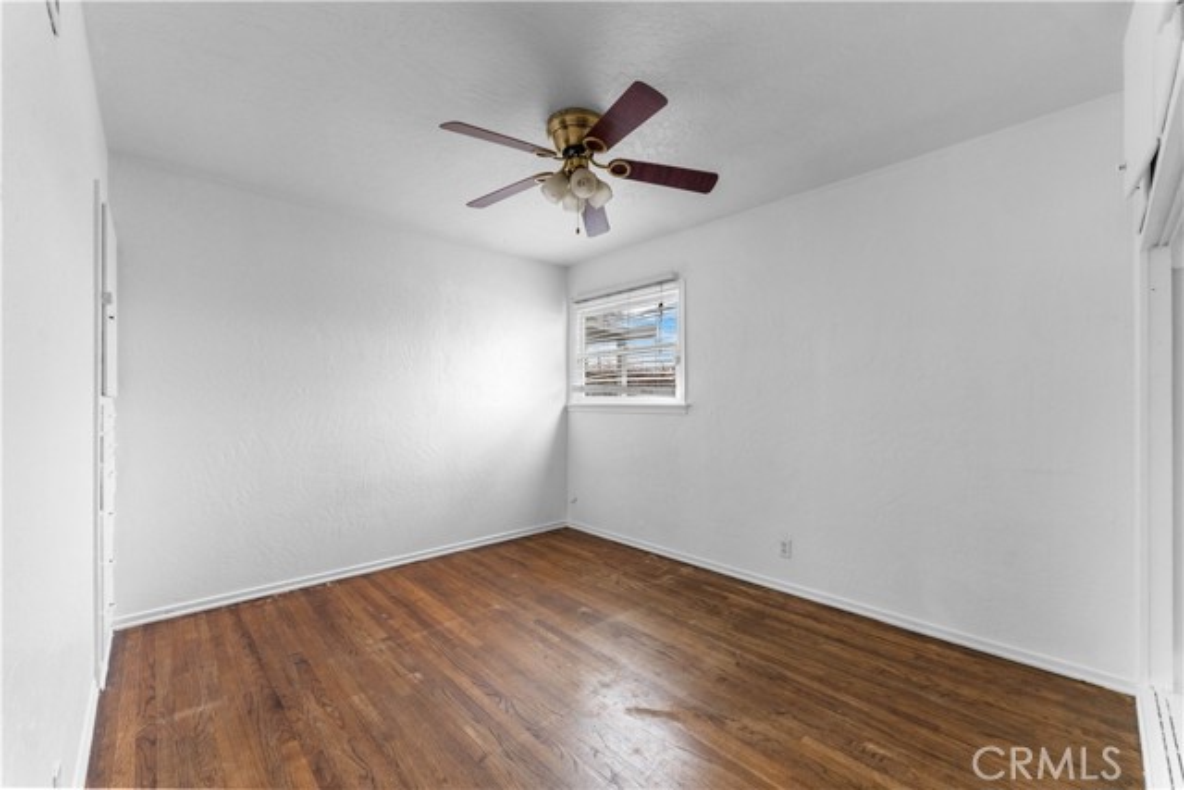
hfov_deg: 104.2
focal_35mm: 14
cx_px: 592
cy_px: 395
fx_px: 461
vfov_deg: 81.2
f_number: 5
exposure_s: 1/2.5
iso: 2000
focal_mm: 14
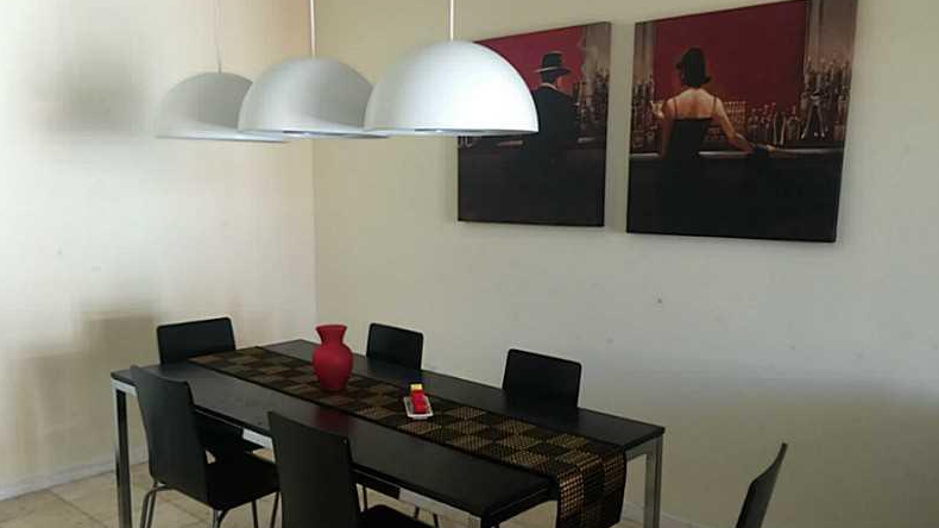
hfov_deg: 61.0
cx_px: 472
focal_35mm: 32
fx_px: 797
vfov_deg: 36.3
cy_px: 345
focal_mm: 4.15
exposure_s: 1/15
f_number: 2.2
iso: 40
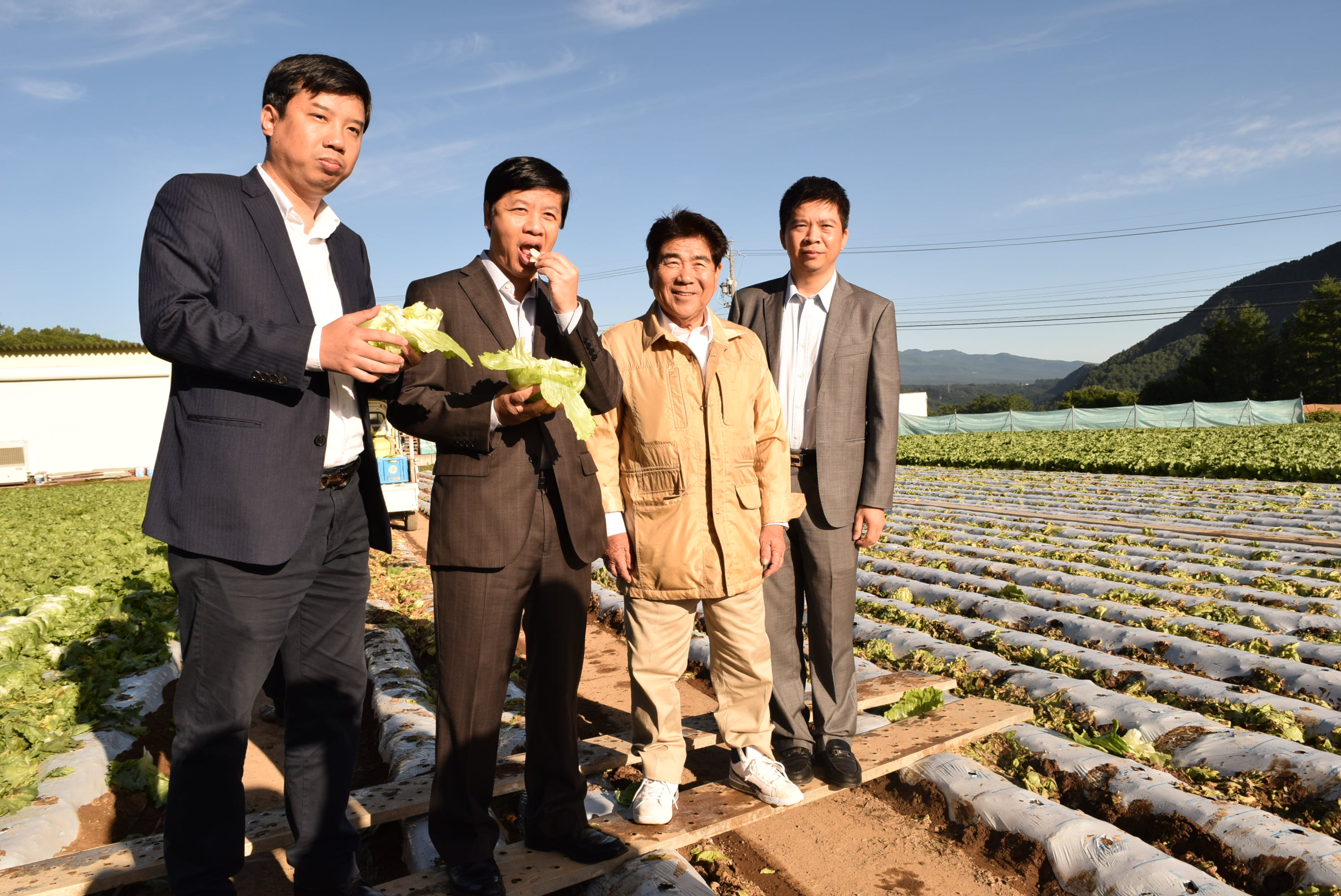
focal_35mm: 27
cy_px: 448
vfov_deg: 48.0
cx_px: 670
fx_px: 1006
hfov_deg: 67.3
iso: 250
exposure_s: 1/350
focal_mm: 18
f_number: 9.5
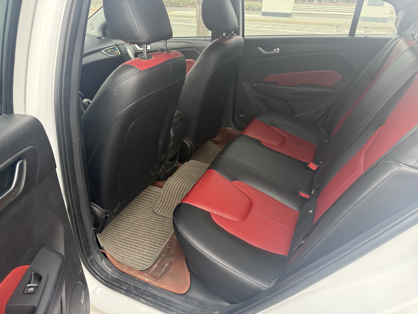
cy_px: 157
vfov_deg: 56.8
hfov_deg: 71.6
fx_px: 290
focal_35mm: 24
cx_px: 209
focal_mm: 6.76
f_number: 1.78
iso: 200
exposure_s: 1/175
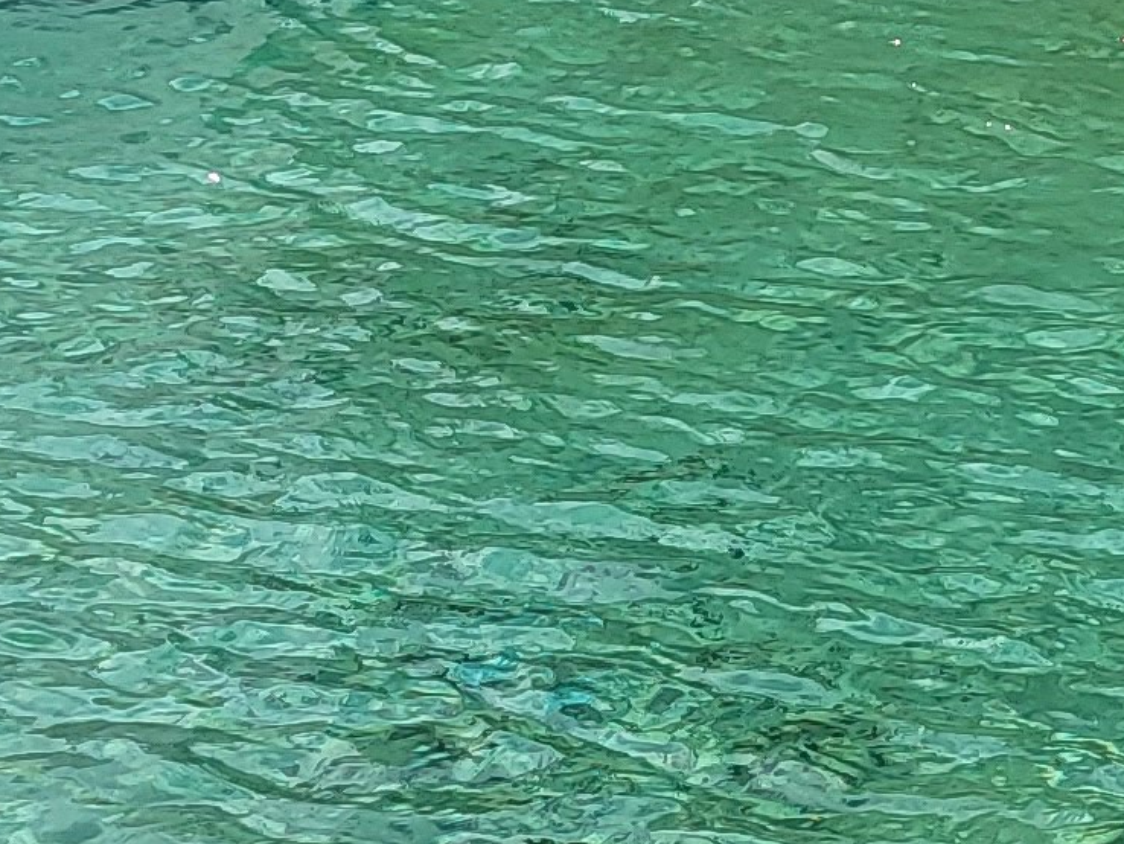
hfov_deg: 15.1
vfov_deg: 11.4
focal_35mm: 130
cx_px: 772
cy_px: 597
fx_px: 4223
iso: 40
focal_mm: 5
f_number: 1.8
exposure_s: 1/2671
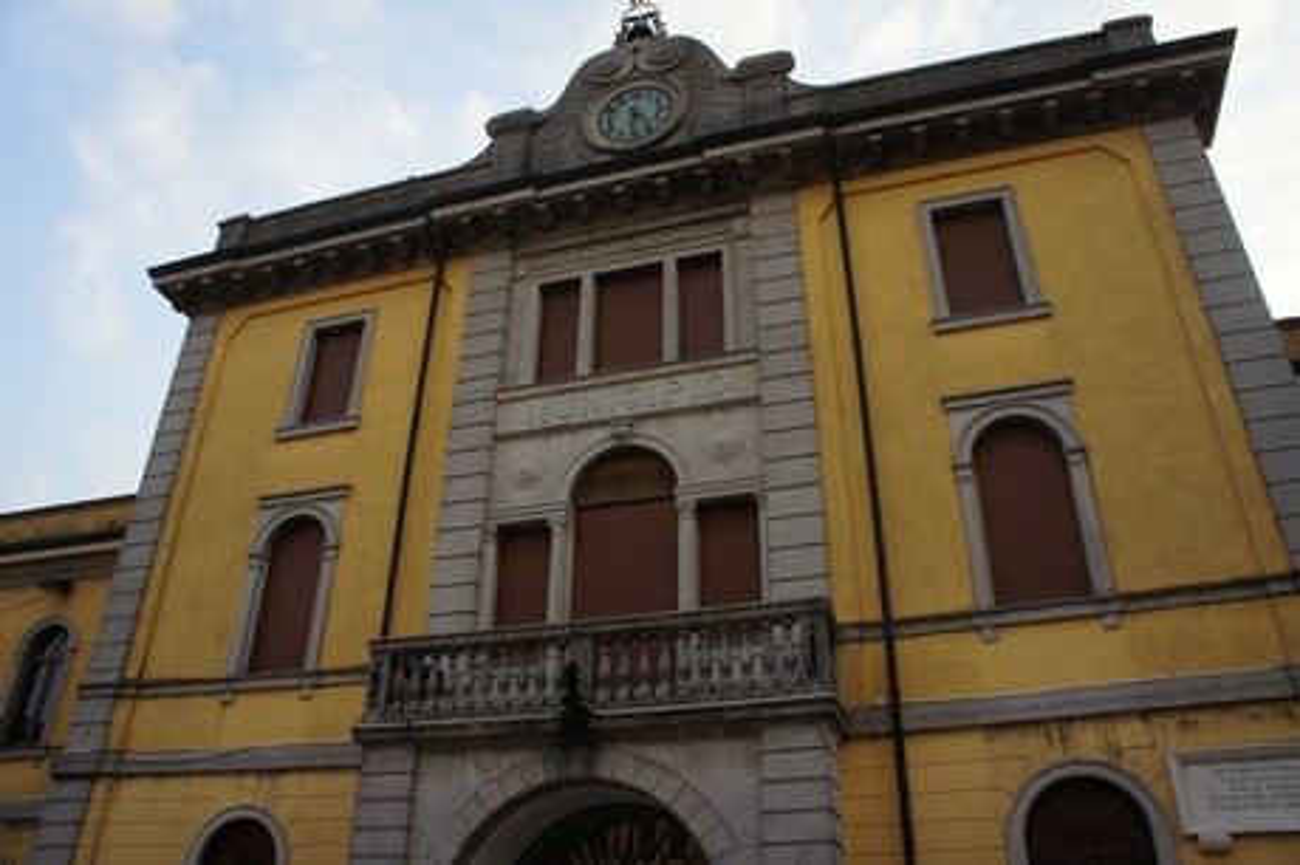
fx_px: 974
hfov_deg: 67.4
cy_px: 432
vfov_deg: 47.9
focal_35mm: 27
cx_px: 650
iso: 1000
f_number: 9
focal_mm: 18
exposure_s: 1/250
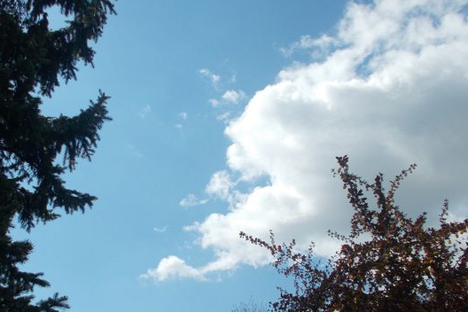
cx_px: 195
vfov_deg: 32.5
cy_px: 193
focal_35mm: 41
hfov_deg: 47.2
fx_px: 533
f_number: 8
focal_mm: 4.6
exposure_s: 1/250
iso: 80
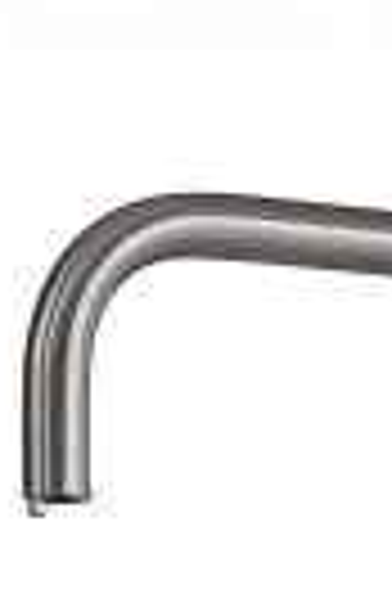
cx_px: 250
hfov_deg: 4.4
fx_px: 5151
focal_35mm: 313
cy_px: 958
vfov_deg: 6.5
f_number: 4.5
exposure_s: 1/50
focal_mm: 55
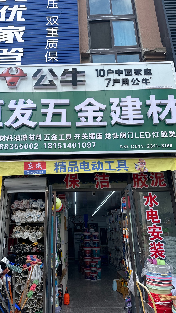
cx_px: 72
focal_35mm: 27
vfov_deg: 69.9
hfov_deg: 42.7
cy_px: 152
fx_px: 224
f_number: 1.78
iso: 80
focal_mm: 6.76
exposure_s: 1/900
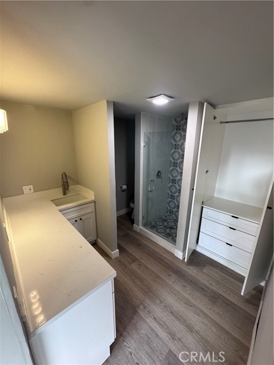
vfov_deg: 102.1
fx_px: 148
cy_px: 182
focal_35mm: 14
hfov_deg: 85.7
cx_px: 137
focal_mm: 2.22
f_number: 2.2
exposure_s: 1/120
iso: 250
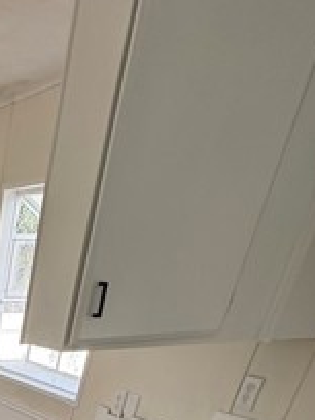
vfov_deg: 27.7
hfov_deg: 25.3
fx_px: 534
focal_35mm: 44
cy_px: 642
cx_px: -152
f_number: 2.2
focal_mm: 2.22
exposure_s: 1/138
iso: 64
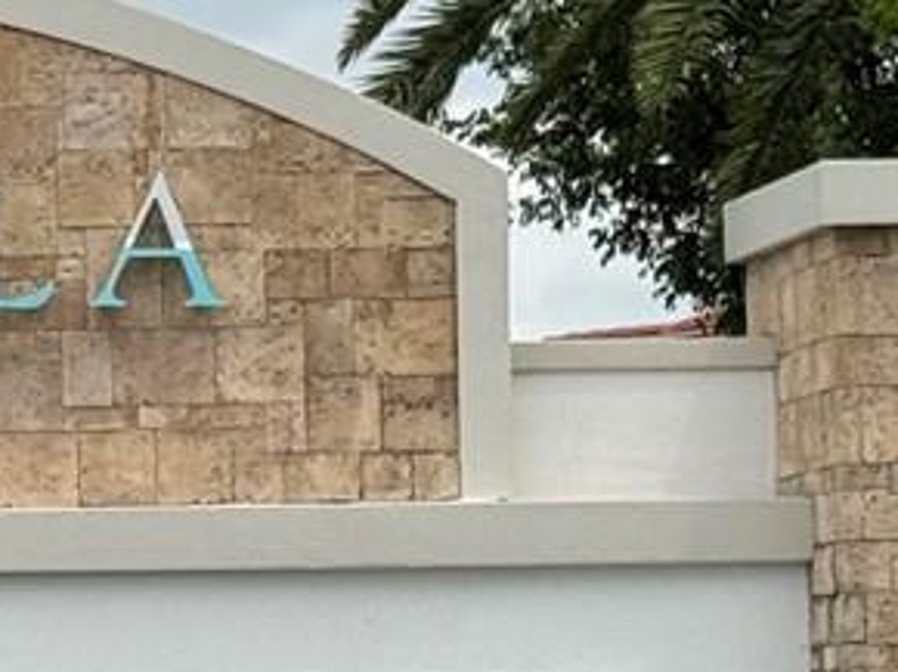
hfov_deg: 7.3
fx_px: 6869
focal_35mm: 265
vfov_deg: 5.6
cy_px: 669
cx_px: -557
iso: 64
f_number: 1.78
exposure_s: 1/5587
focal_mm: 6.76
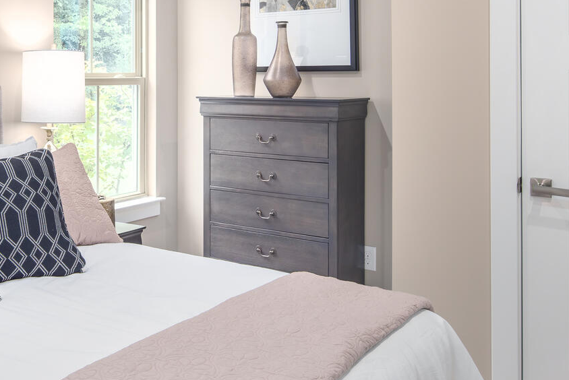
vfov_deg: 29.9
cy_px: 157
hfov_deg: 40.8
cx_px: 74
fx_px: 712
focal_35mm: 45
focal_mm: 19
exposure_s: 1/250
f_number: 8
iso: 200
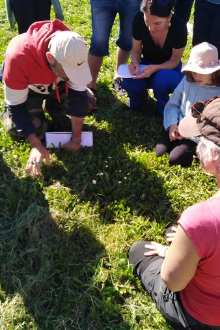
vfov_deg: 58.7
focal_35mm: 32
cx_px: 146
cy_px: 156
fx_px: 293
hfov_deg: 40.6
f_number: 1.8
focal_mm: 3.59
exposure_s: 1/649
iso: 100
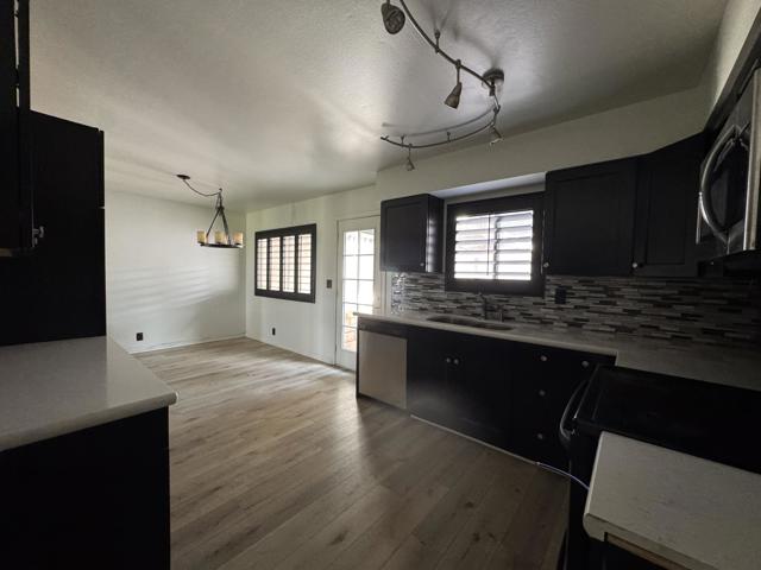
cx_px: 380
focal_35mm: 14
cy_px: 285
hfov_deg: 102.1
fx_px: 308
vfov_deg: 85.7
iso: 500
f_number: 2.2
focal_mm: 2.22
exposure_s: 1/60
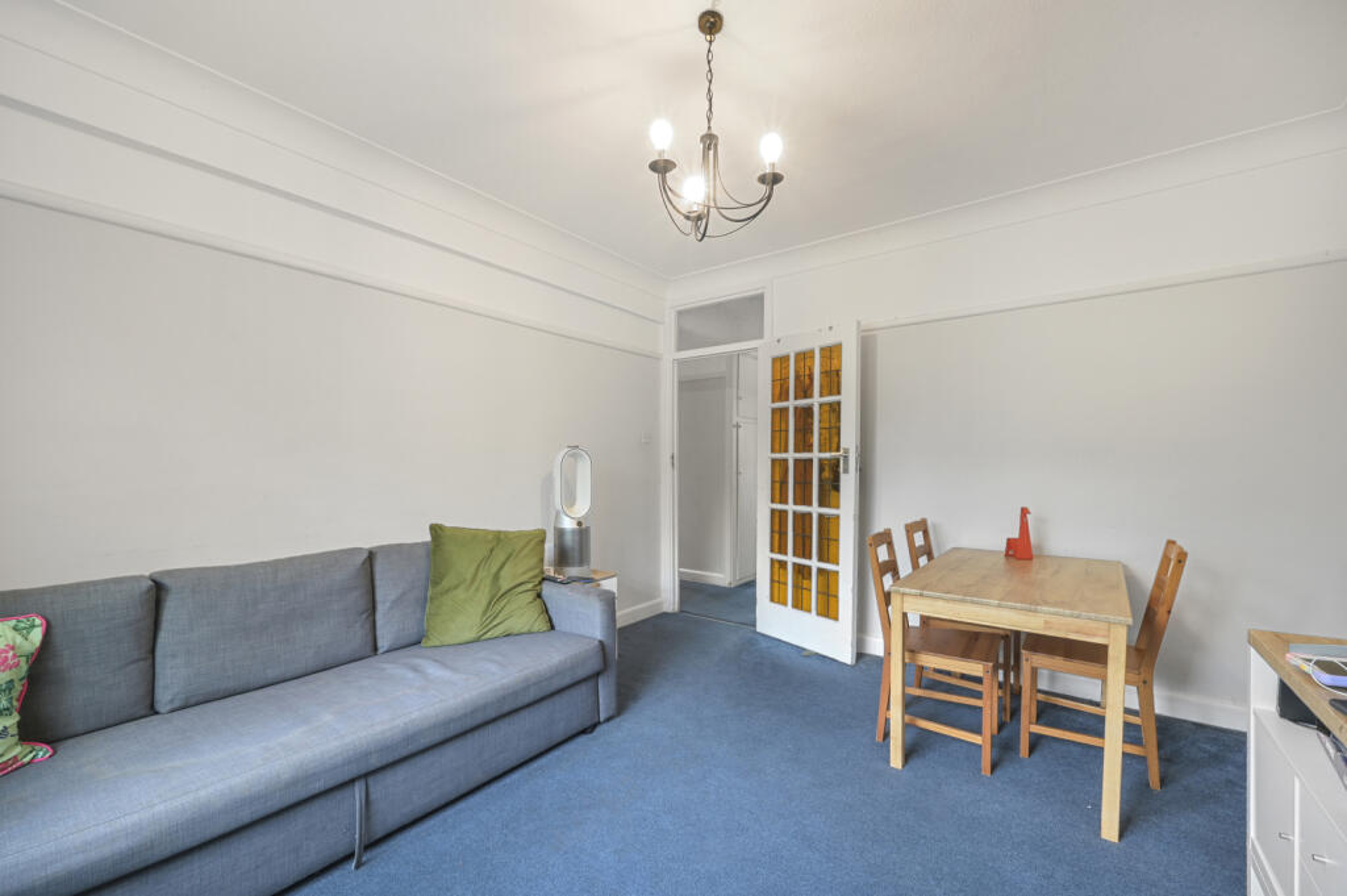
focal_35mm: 14
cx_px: 674
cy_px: 448
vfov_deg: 81.1
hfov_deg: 104.3
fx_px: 523
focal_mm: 14
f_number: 16
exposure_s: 2
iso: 200
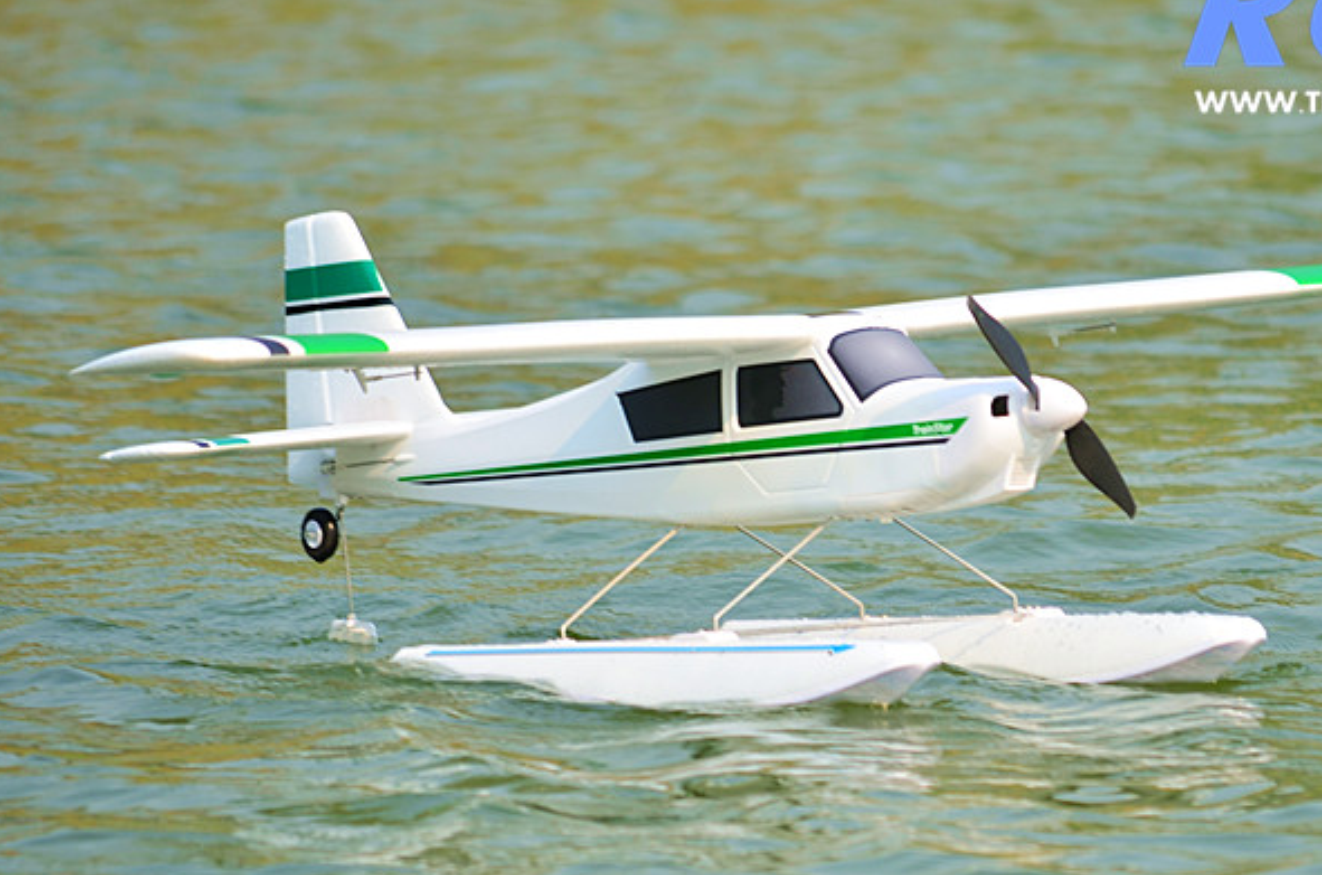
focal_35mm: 406
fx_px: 14873
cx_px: 848
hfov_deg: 5.1
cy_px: 458
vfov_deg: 3.4
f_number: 5.6
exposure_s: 1/320
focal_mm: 200
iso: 125
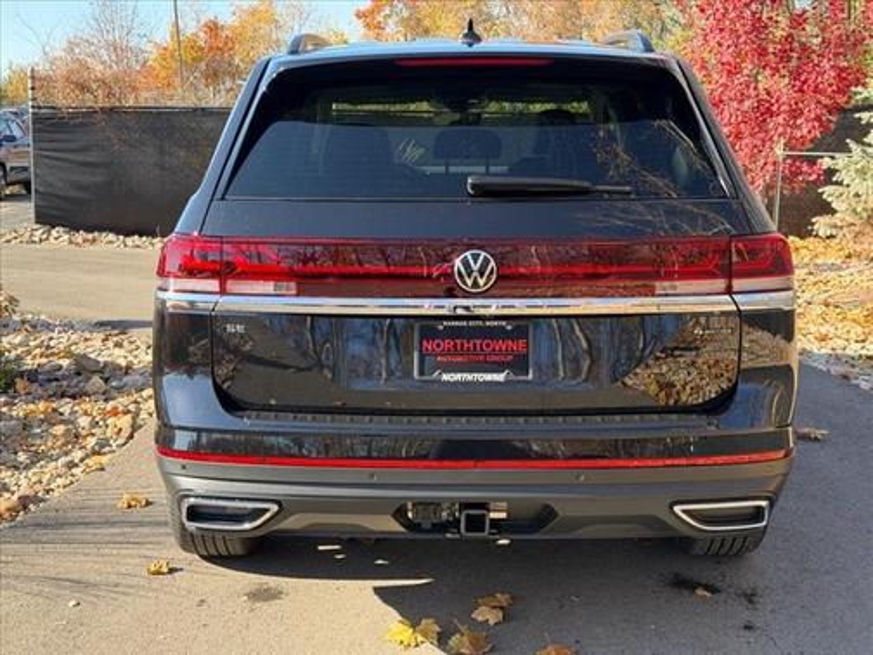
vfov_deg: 30.3
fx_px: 1211
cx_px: 436
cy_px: 328
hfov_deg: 39.7
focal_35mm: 48
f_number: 1.78
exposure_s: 1/747
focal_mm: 6.76
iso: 100
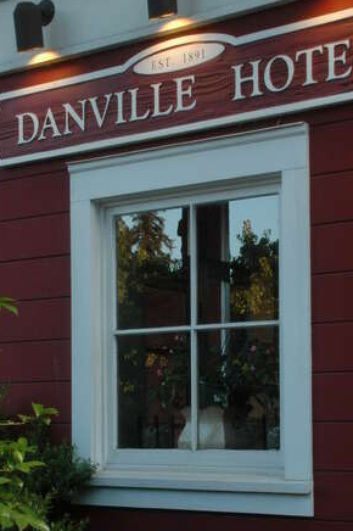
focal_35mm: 77
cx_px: 209
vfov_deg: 26.0
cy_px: 404
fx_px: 1134
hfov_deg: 17.7
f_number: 5.6
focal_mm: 28
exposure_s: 1/60
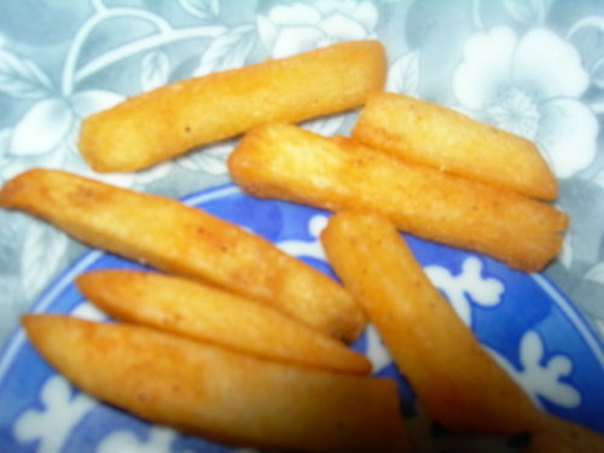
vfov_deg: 37.7
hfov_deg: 49.0
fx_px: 663
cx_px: 302
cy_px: 226
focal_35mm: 38
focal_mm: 7.8
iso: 50
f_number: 4.8
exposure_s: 1/60.1
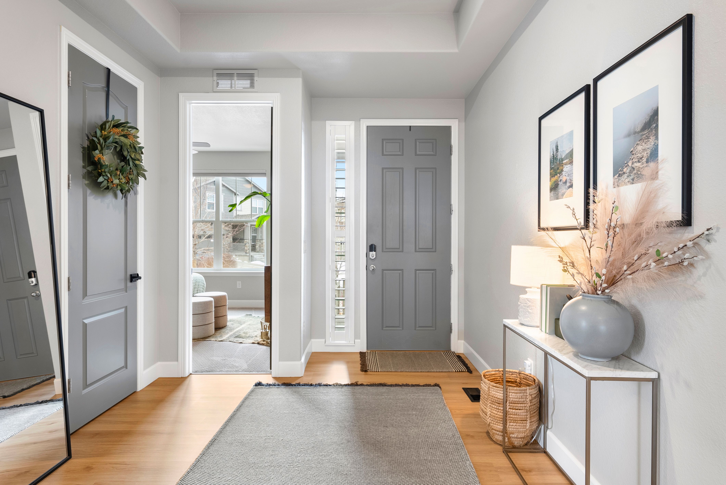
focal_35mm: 20
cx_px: 363
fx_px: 404
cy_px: 242
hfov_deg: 83.9
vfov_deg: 62.0
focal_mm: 20
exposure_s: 1/1.67
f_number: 8
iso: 640
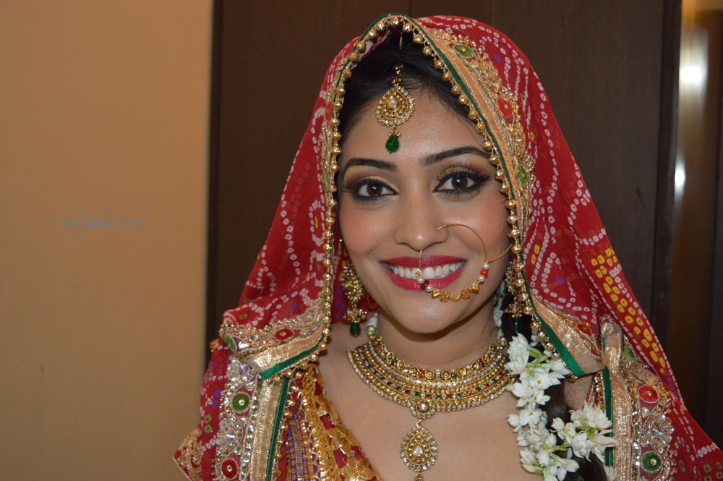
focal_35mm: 40
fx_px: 813
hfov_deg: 48.0
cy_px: 240
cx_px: 362
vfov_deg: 33.0
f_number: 4
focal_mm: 27
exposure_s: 1/60
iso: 1600
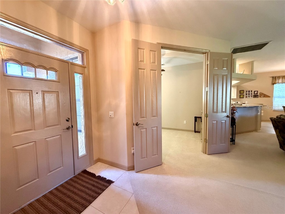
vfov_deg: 85.7
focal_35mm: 14
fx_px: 115
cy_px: 107
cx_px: 142
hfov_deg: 102.1
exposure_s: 1/120
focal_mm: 2.22
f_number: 2.2
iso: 640
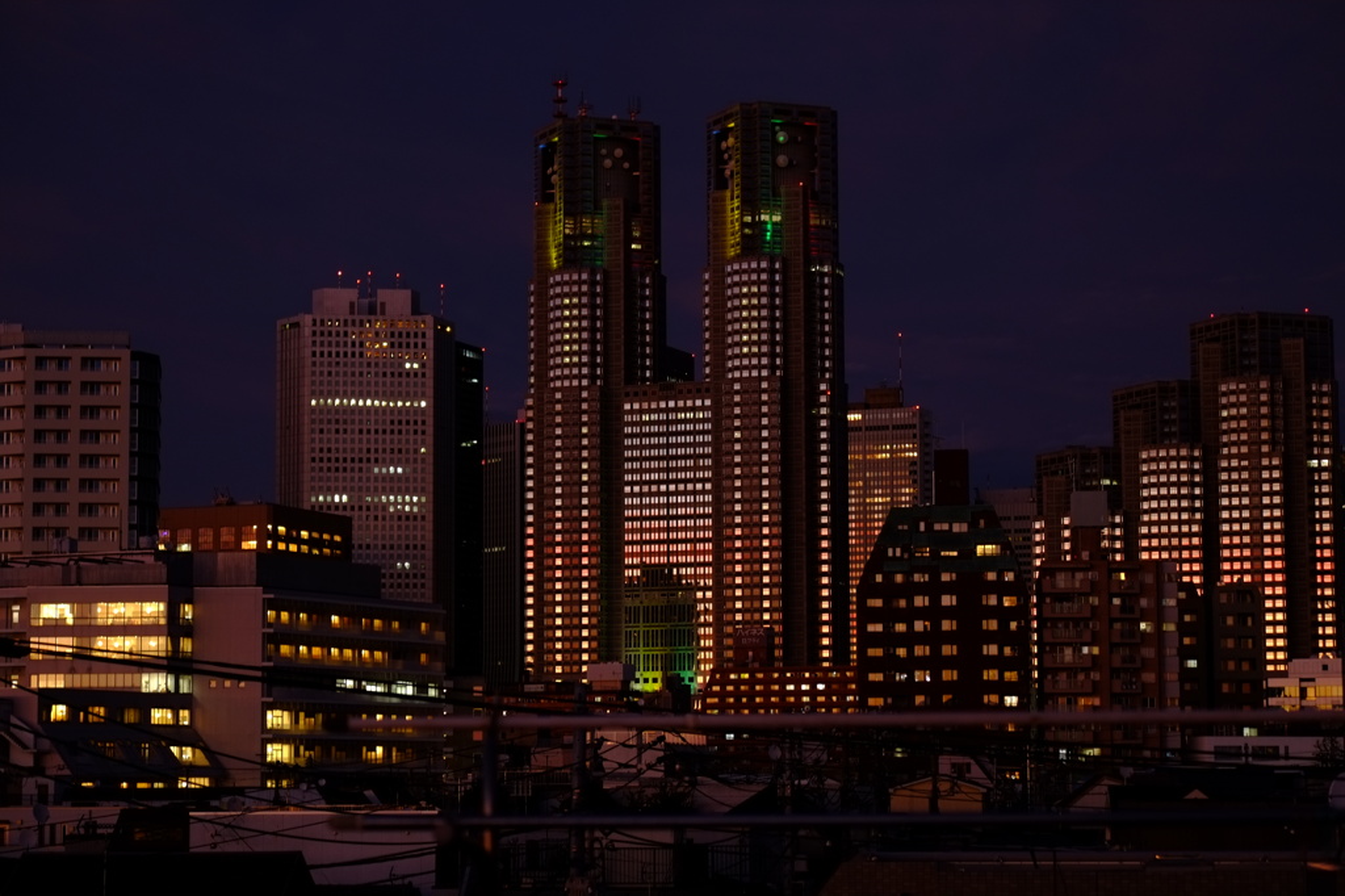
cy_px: 448
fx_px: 3100
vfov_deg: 16.4
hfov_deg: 24.5
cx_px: 672
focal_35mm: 83
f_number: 3.5
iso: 200
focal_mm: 55
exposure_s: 1/4
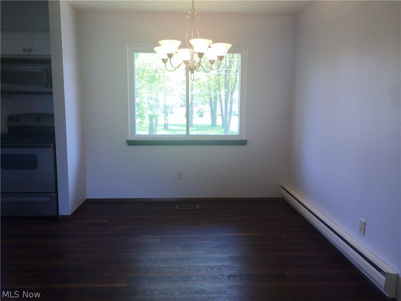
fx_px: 336
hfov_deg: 61.7
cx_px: 200
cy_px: 150
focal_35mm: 29
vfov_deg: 48.2
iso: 50
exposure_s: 1/60
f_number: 2.2
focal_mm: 4.15
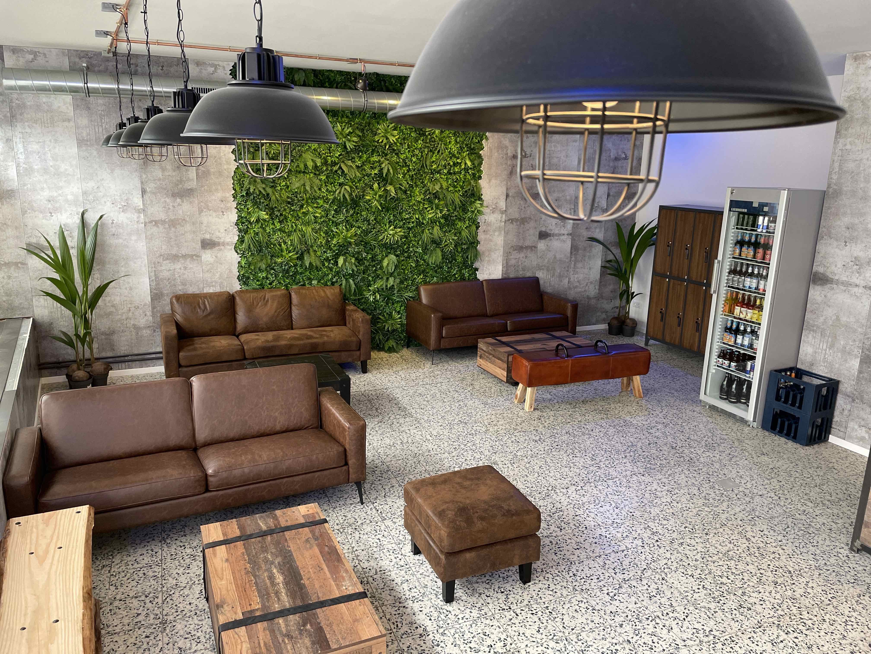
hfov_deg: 67.3
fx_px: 654
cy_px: 327
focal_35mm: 26
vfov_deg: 53.1
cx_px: 436
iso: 160
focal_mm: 4.2
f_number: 1.6
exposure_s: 1/60
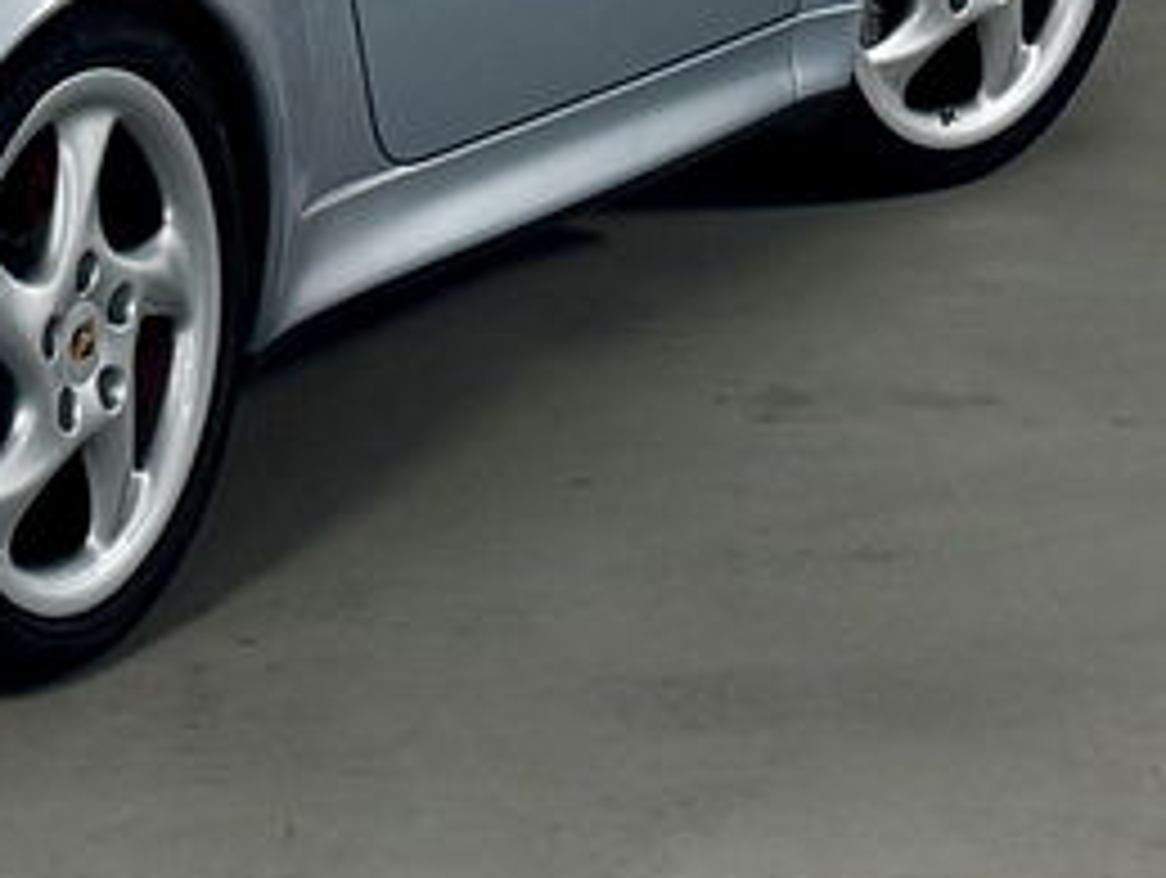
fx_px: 2395
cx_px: -419
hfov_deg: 23.6
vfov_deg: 19.1
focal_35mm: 71
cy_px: -281
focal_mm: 6.76
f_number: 1.78
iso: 250
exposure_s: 1/100
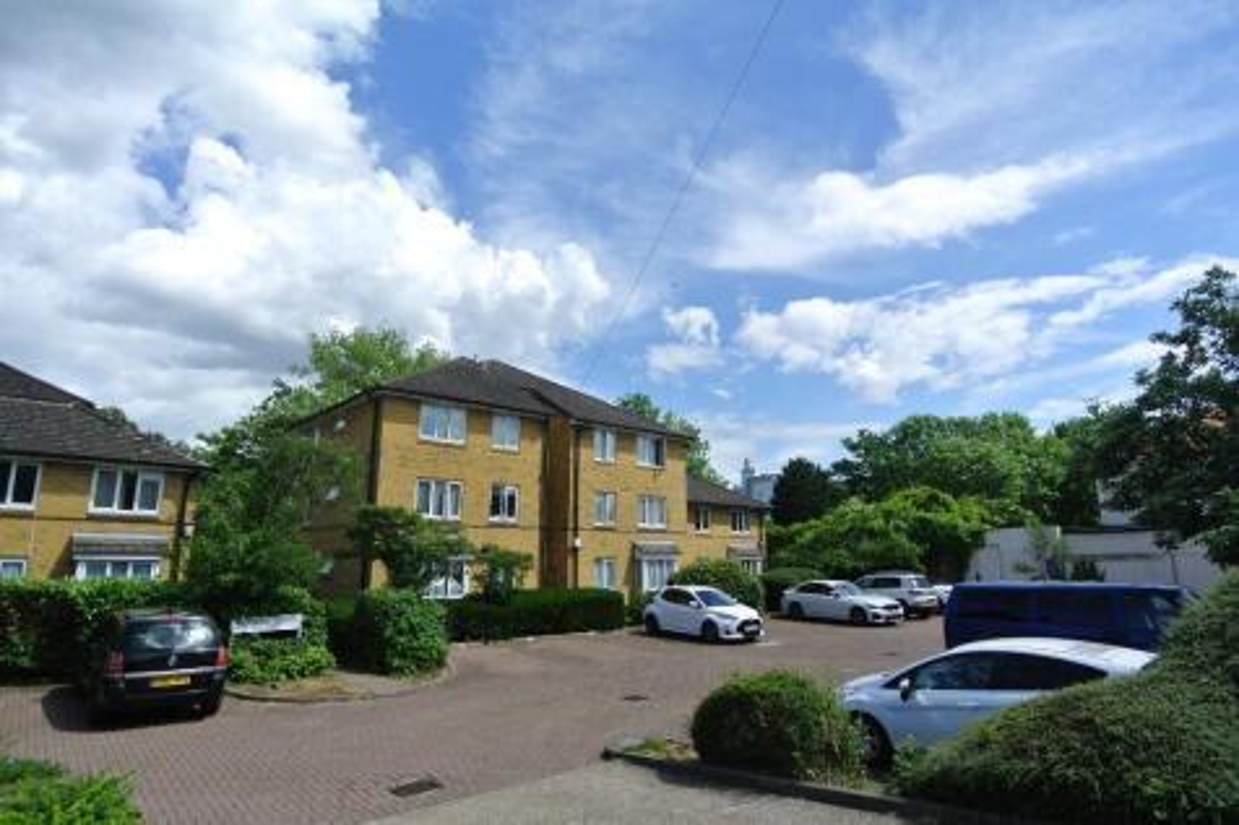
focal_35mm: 19
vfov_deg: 64.5
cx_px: 620
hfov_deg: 86.9
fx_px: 654
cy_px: 412
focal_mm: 7.3
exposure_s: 1/800
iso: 100
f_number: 5
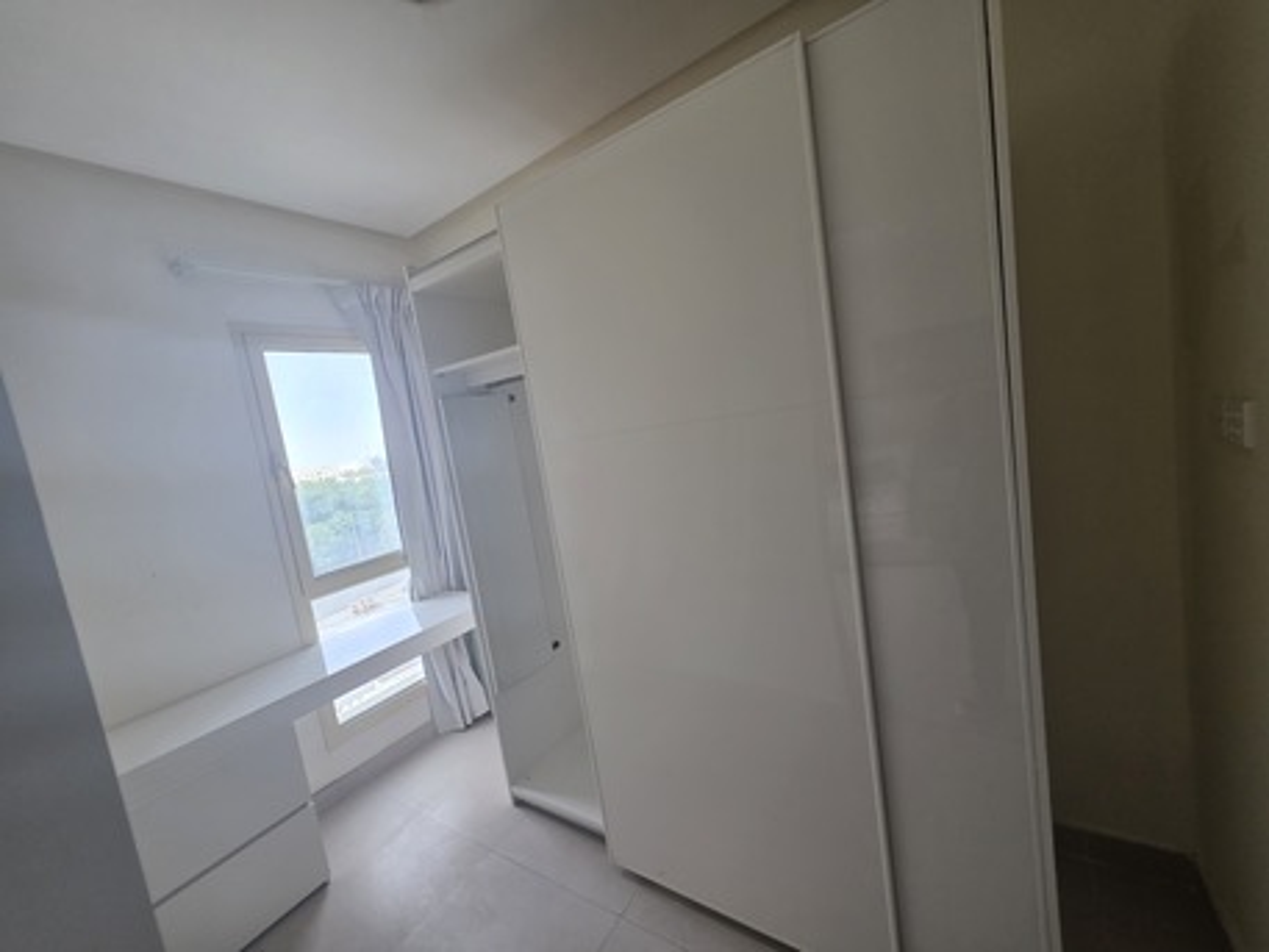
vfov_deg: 89.9
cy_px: 476
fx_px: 477
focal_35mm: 13
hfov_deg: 106.2
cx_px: 634
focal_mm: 2.2
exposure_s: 1/120
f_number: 1.9
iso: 160
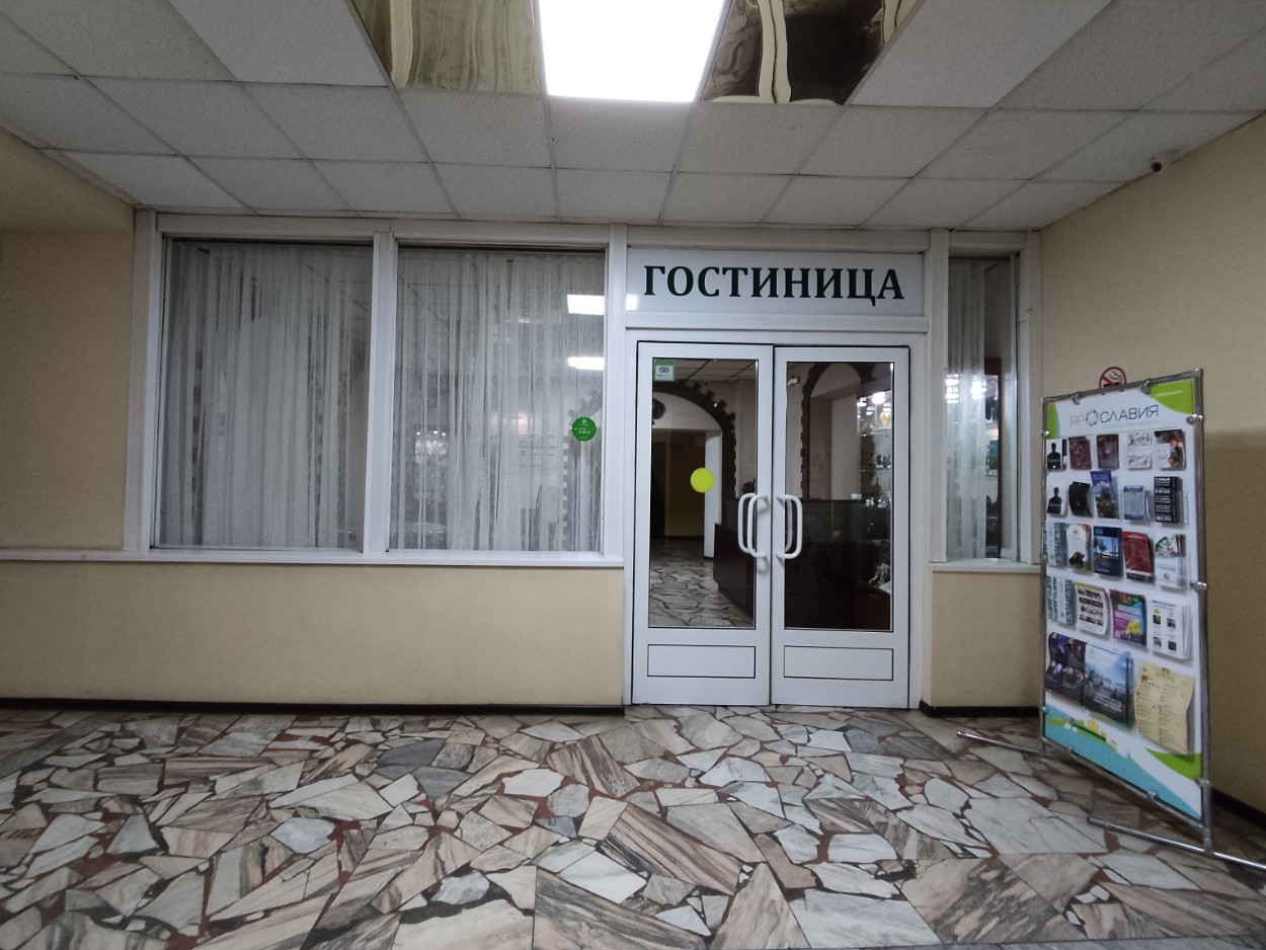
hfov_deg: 94.4
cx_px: 594
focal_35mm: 16
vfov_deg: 78.1
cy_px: 465
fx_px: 585
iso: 267
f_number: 2.2
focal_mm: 1.6
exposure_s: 1/33
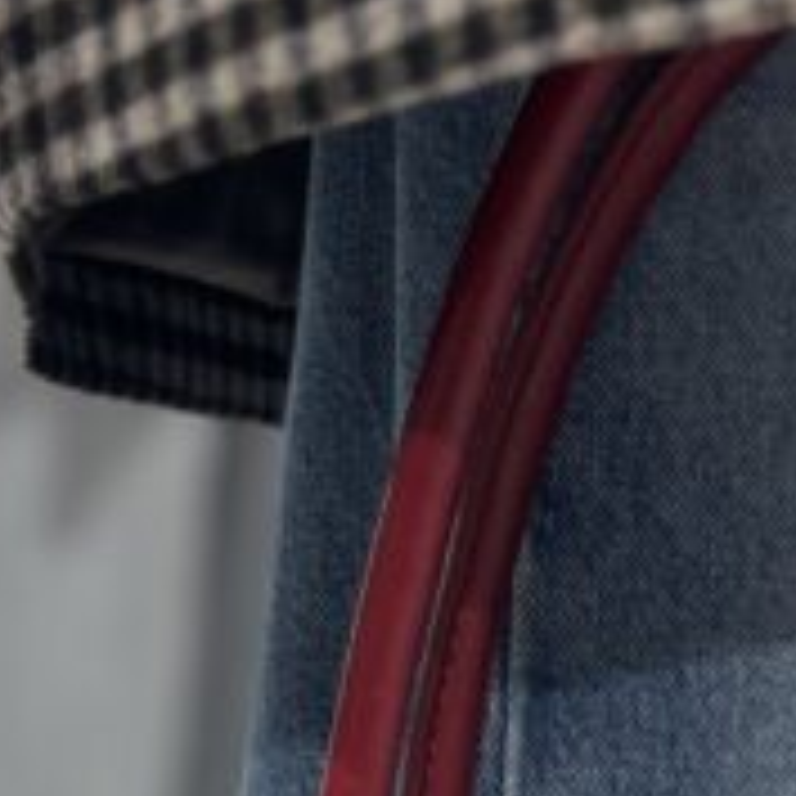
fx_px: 3460
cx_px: 729
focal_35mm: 133
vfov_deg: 11.5
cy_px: 1704
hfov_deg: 13.0
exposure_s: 1/113
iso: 32
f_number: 1.6
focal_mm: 5.96
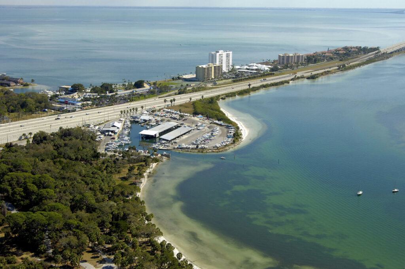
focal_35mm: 51
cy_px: 134
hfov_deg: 38.9
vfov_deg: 26.4
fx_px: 573
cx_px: 202
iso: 400
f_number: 7.1
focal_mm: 34
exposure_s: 1/1000
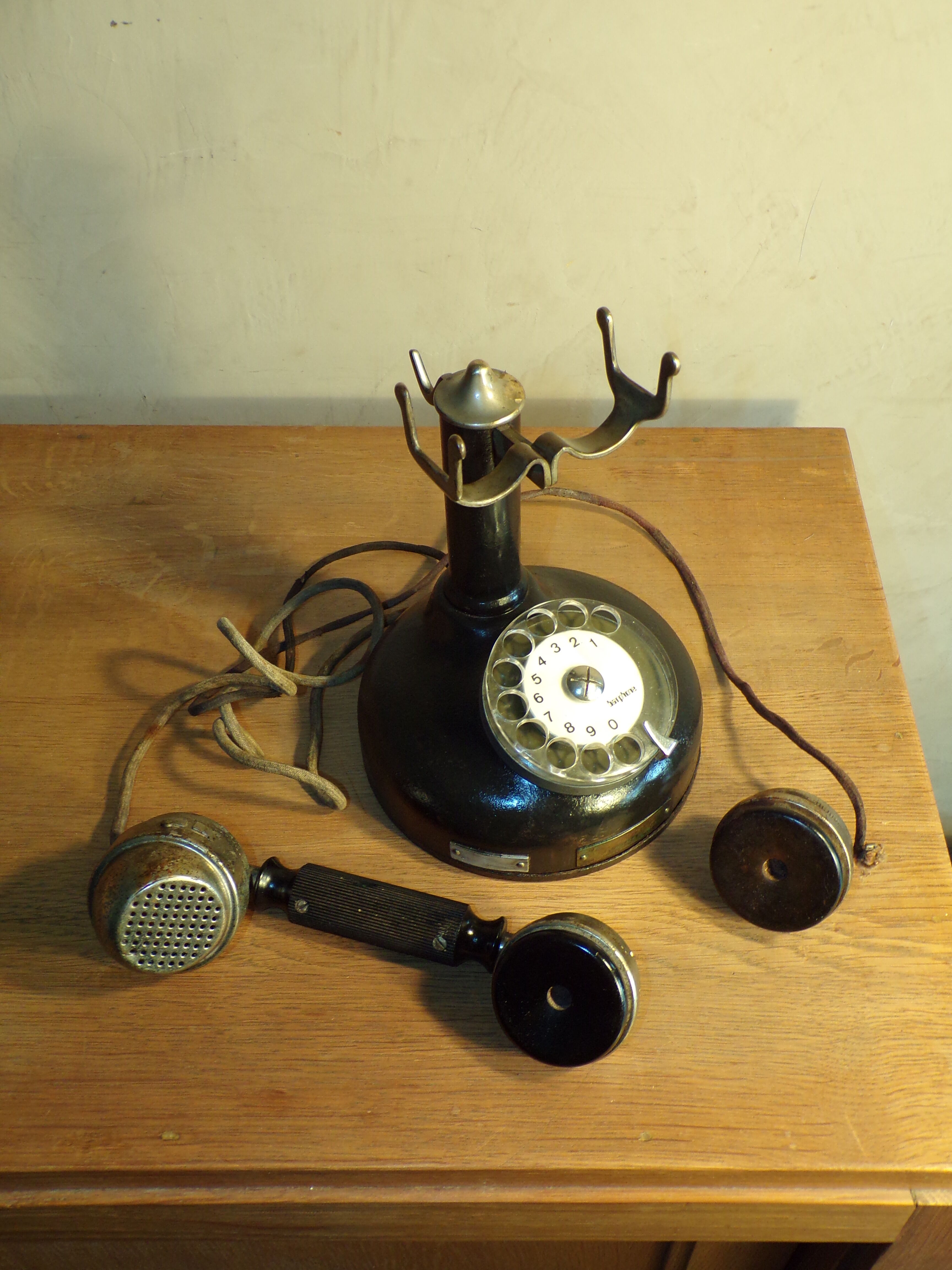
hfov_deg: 44.2
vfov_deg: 56.8
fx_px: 1173
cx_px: 476
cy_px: 635
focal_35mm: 32
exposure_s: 1/34
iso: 195
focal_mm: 5.8
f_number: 3.2
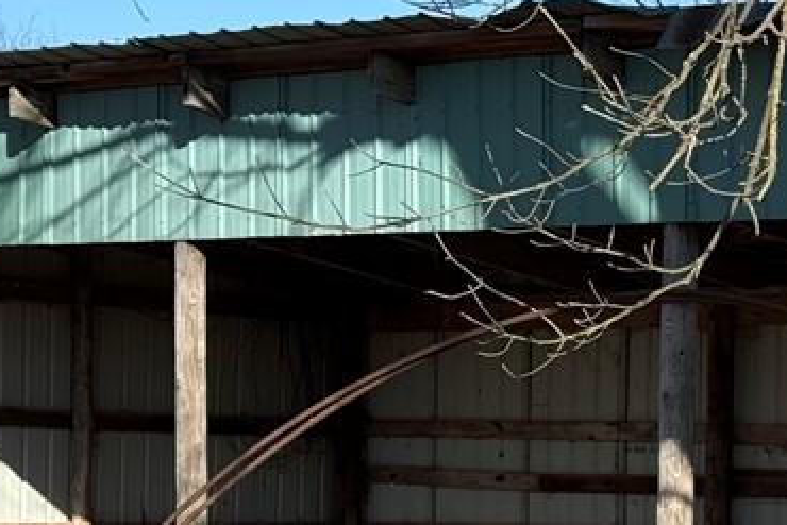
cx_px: 649
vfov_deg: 9.8
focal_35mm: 138
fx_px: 3018
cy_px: 644
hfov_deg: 14.8
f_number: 1.78
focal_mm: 6.76
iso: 80
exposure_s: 1/4098
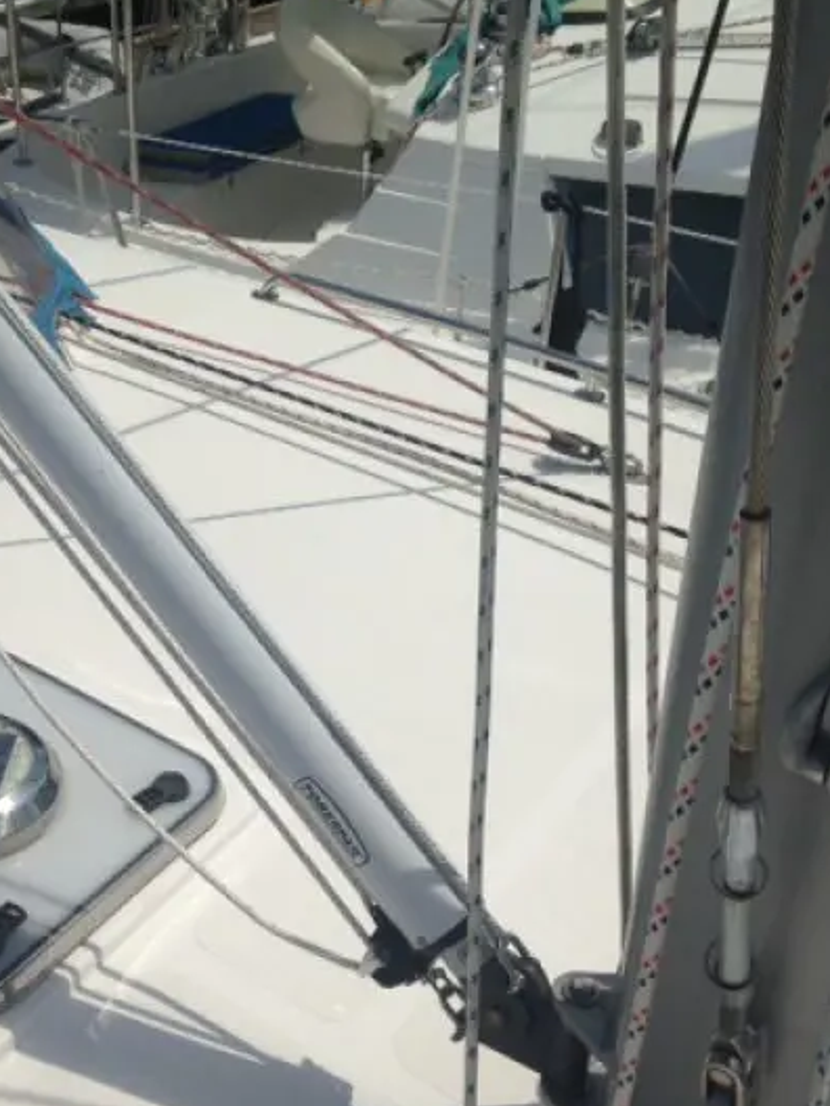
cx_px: 289
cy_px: 601
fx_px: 1598
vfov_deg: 38.2
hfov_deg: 28.9
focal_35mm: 50
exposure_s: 1/4926
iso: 50
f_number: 2.4
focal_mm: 4.12
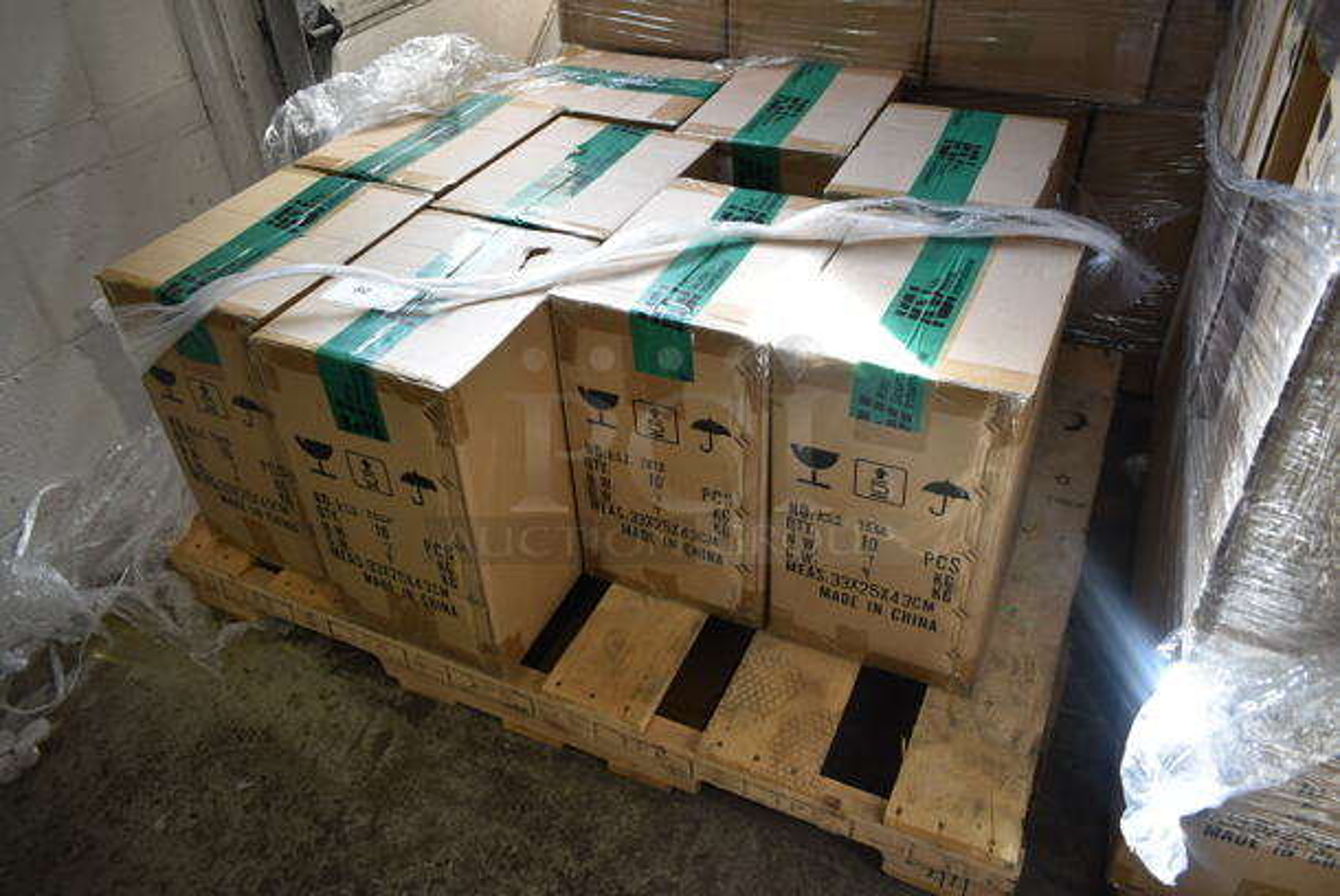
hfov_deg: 67.3
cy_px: 448
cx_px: 670
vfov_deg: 48.0
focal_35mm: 27
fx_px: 1006
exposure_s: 1/30
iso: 220
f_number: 3.5
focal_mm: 18
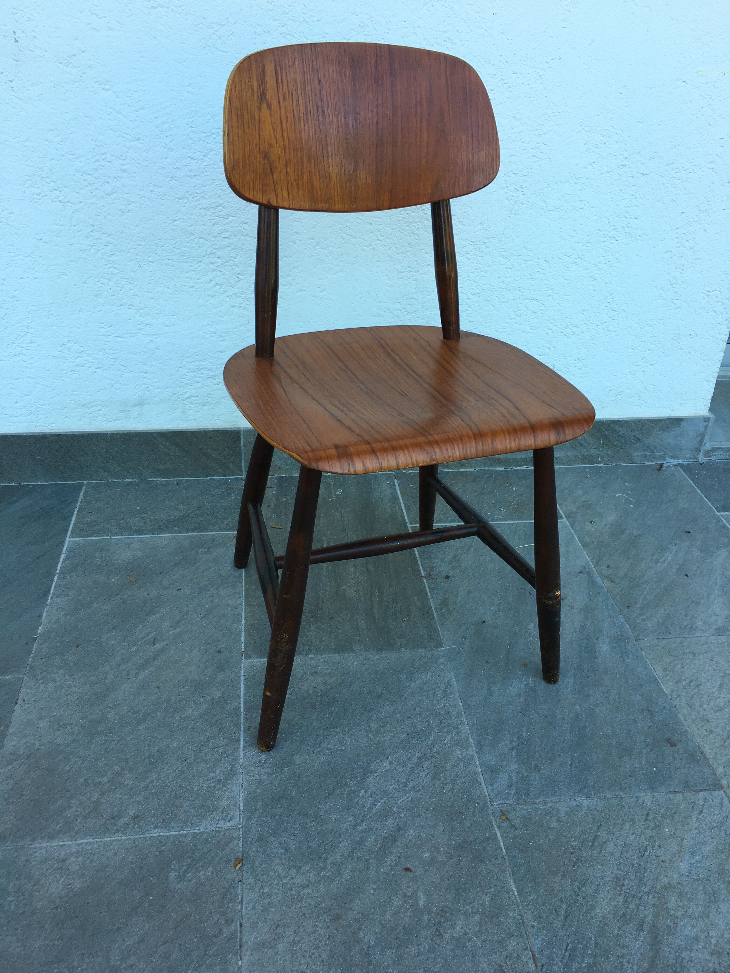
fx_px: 815
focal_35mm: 29
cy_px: 486
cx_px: 365
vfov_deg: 61.7
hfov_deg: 48.2
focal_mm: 4.15
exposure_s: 1/100
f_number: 2.2
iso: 25
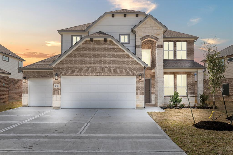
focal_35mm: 33
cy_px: 78
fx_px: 214
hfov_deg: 57.2
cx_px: 116
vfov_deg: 39.9
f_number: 9
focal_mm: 33
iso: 320
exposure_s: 1/160
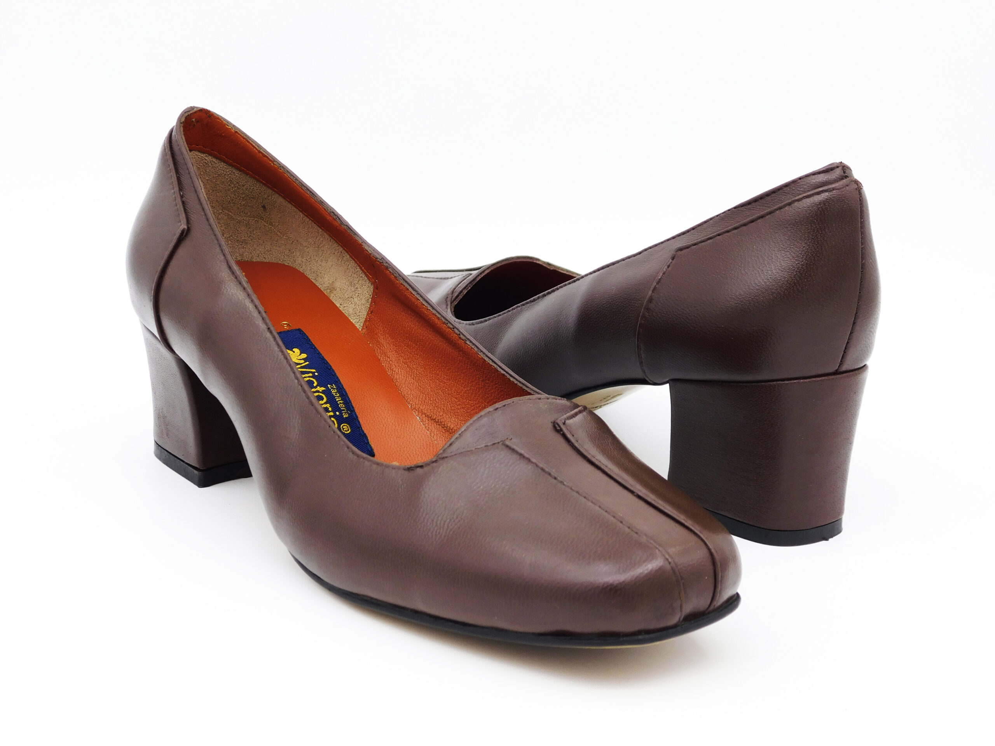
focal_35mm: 59
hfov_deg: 32.7
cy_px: 373
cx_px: 498
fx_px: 1696
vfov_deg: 24.8
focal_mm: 10.4
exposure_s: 1/160
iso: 125
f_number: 4
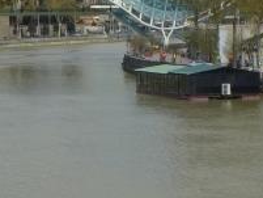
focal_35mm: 183
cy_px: 10
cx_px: 41
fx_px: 1391
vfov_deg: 8.1
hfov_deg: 10.8
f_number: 5.6
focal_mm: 6.4
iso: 100
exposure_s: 1/500
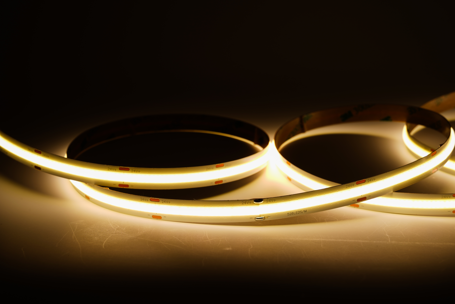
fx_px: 809
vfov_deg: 21.2
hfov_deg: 31.4
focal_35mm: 64
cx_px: 228
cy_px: 152
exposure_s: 1/125
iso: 64
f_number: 14
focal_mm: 64
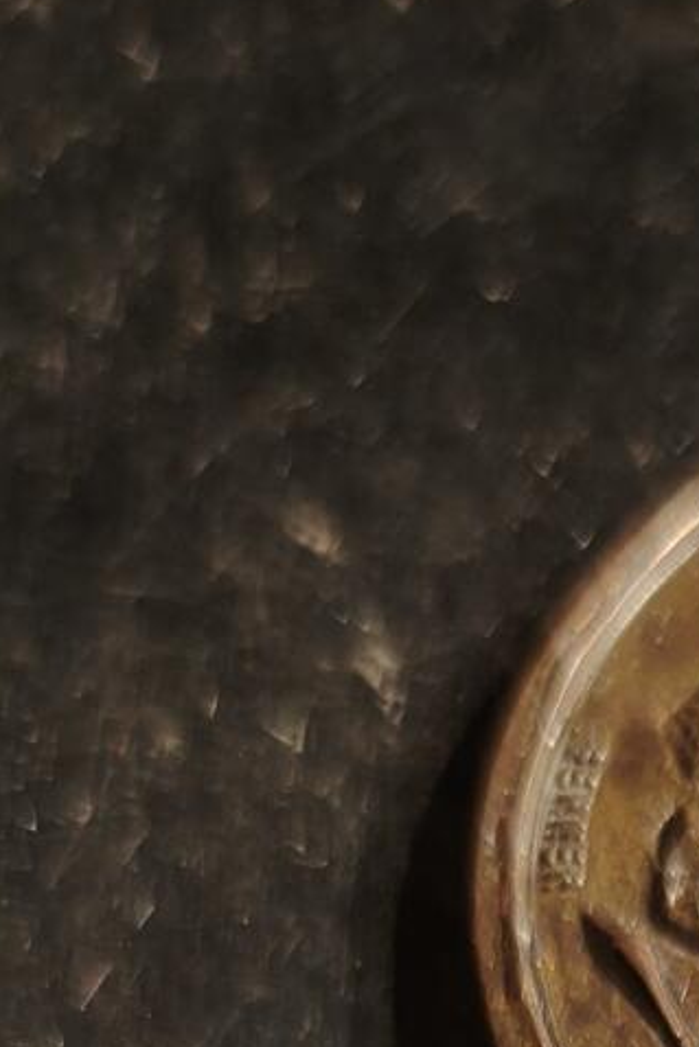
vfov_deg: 17.9
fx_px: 2619
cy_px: 1908
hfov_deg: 14.8
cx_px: 771
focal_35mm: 90
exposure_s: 1/100
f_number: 1.6
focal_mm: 6.06
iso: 200
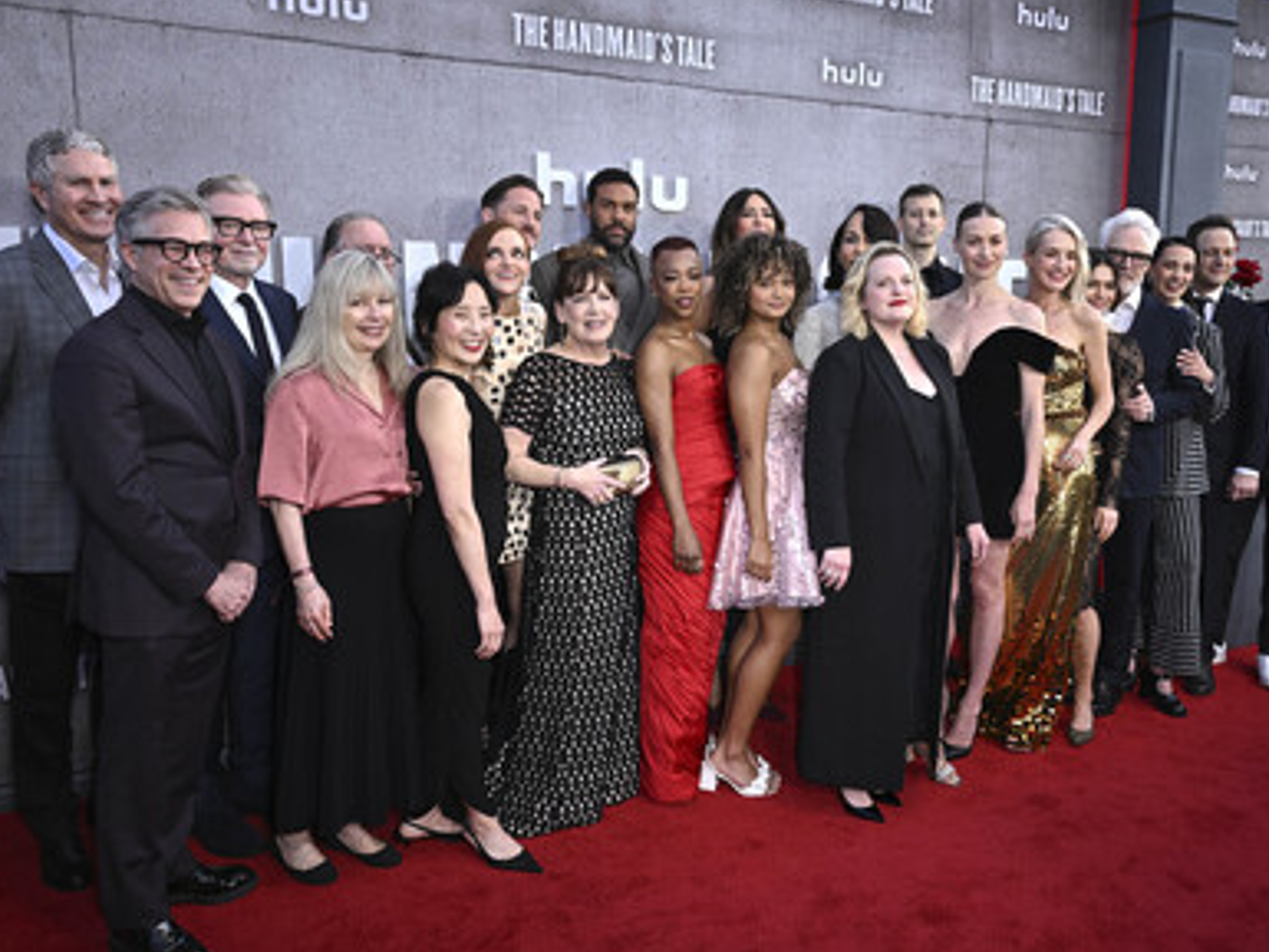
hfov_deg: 65.3
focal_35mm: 27
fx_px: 990
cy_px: 474
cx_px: 671
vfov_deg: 51.4
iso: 1000
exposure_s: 1/250
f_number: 6.3
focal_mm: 24
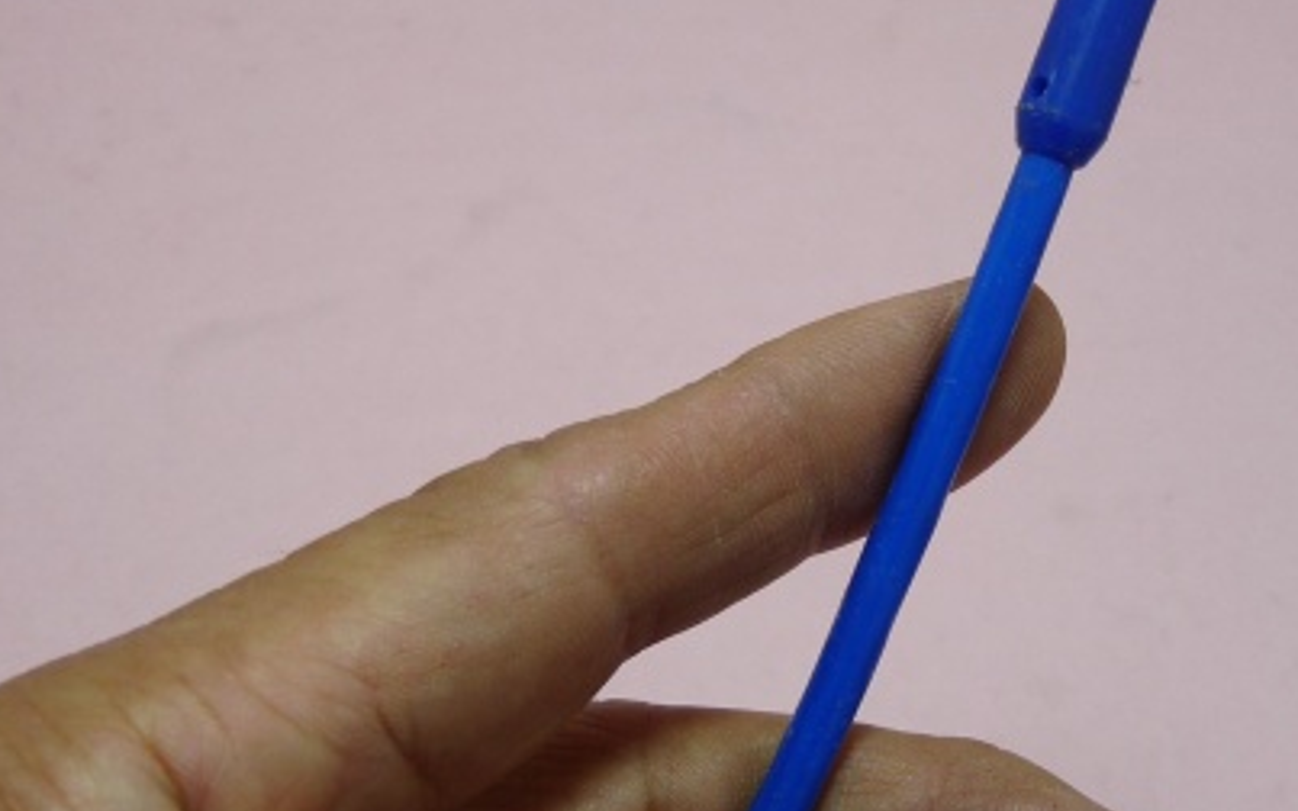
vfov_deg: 17.6
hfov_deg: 27.6
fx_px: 2618
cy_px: 422
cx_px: 918
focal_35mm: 74
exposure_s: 1/60
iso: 100
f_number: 3
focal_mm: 7.8
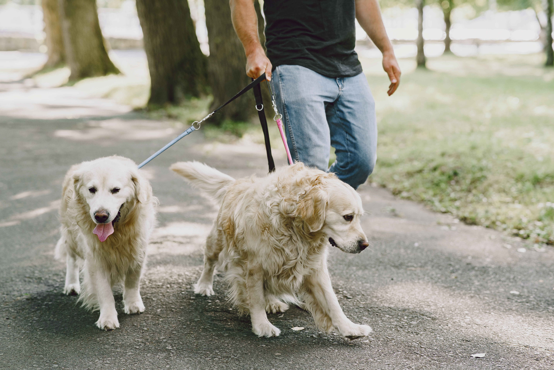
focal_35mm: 85
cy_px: 185
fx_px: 1308
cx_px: 277
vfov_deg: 16.1
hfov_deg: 23.9
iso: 400
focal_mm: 85
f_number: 2.8
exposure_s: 1/400
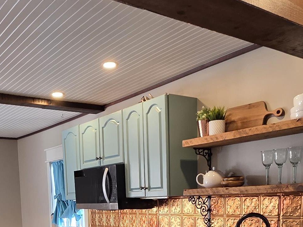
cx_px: 112
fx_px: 359
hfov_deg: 45.4
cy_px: 258
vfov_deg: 30.8
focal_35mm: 41
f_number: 1.9
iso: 200
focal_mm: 2.2
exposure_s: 1/120
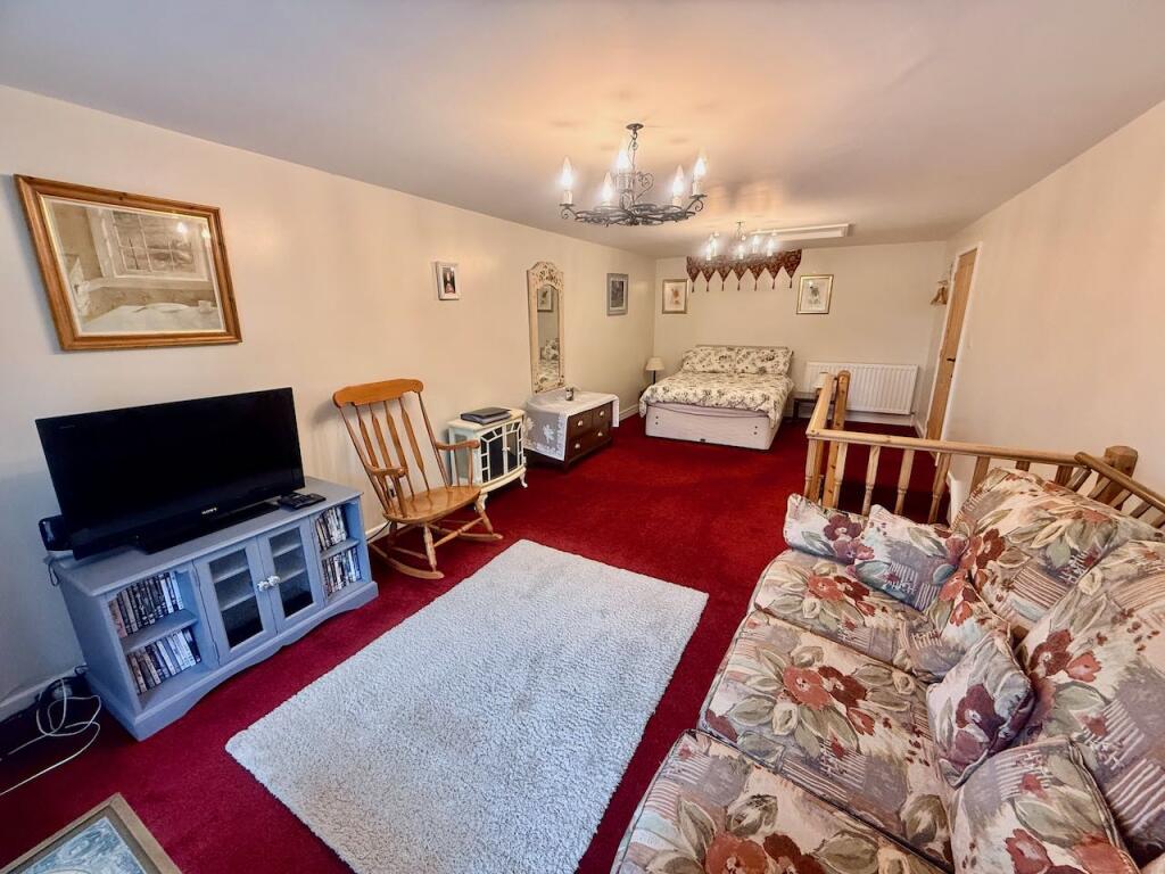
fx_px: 471
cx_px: 582
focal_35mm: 14
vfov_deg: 85.7
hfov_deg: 102.1
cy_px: 437
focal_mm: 2.22
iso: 250
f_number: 2.2
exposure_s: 1/50
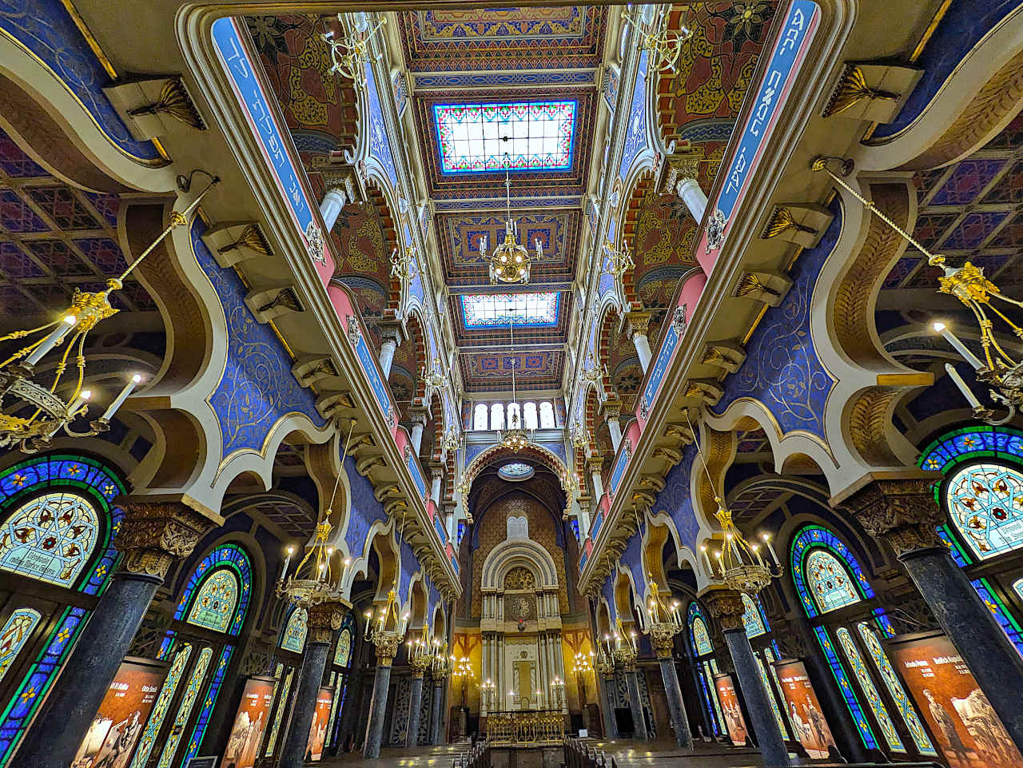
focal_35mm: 14
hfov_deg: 102.0
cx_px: 512
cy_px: 384
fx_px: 414
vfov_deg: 85.7
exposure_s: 1/50
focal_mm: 1.83
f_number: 2.2
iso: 94
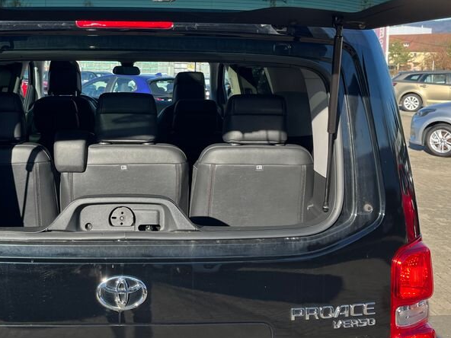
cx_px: 142
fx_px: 586
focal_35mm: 45
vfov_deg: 31.8
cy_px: 97
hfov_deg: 41.4
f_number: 1.6
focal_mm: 5.1
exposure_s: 1/1000
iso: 50
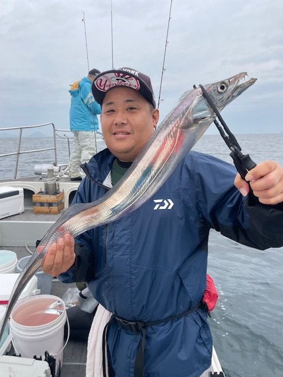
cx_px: 142
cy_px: 188
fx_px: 283
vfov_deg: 67.3
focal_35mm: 26
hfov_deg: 53.1
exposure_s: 1/263
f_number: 1.6
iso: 32
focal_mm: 4.2
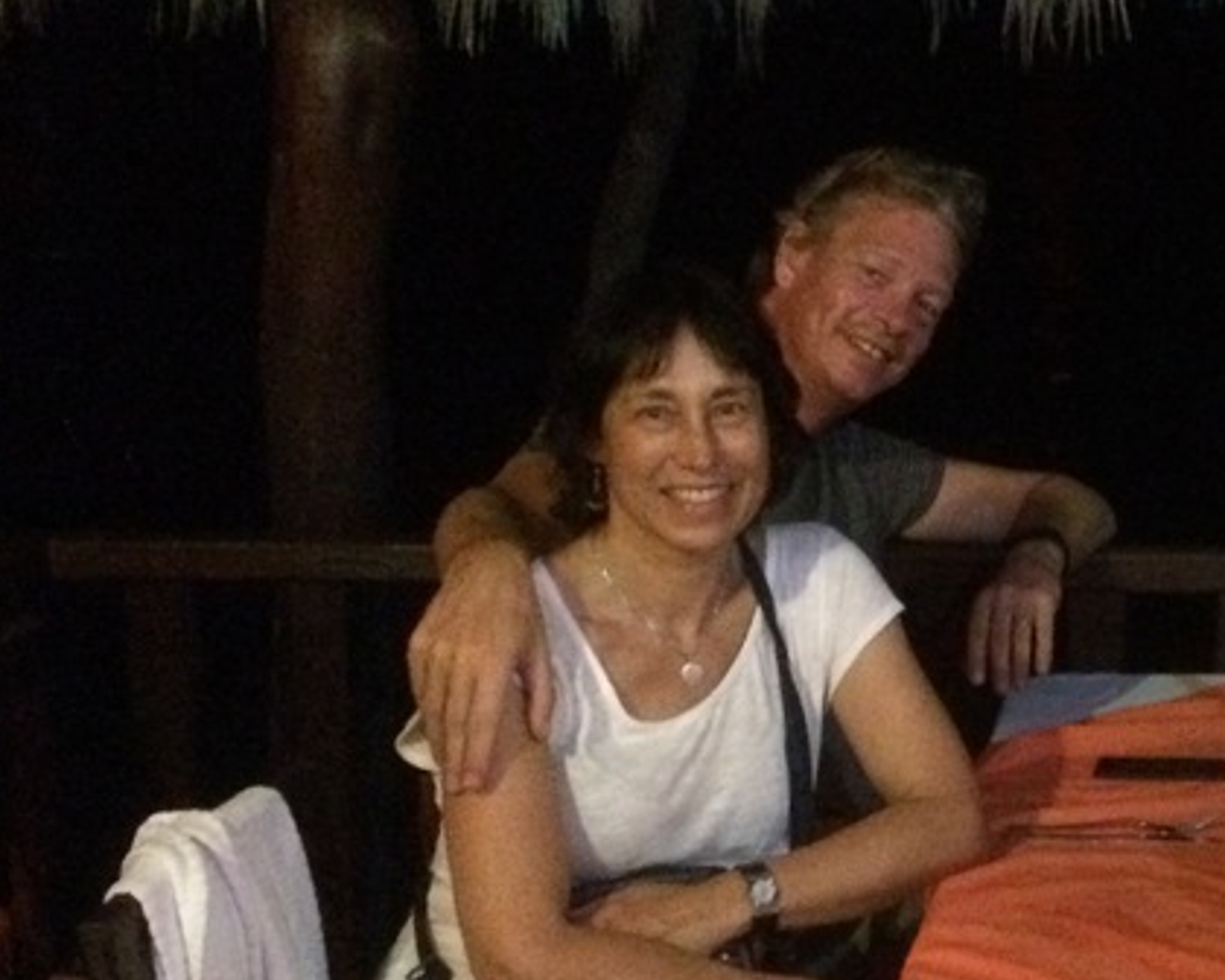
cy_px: 630
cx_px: 1359
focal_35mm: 69
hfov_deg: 25.4
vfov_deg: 22.1
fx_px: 2502
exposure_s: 1/15
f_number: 2.2
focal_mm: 4.15
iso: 1000
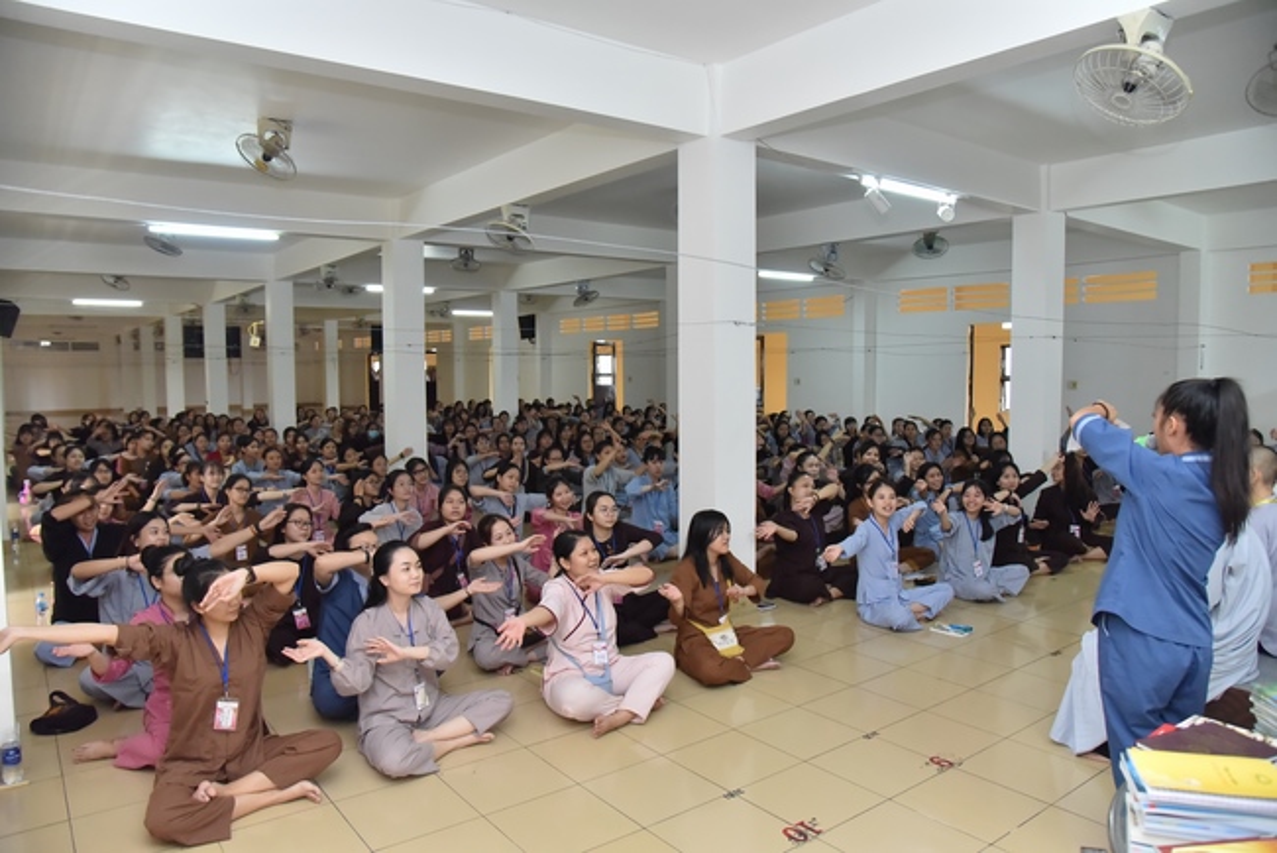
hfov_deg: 73.7
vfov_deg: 53.2
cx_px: 638
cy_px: 426
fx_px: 852
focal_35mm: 24
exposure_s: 1/125
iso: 3200
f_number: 5
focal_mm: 24
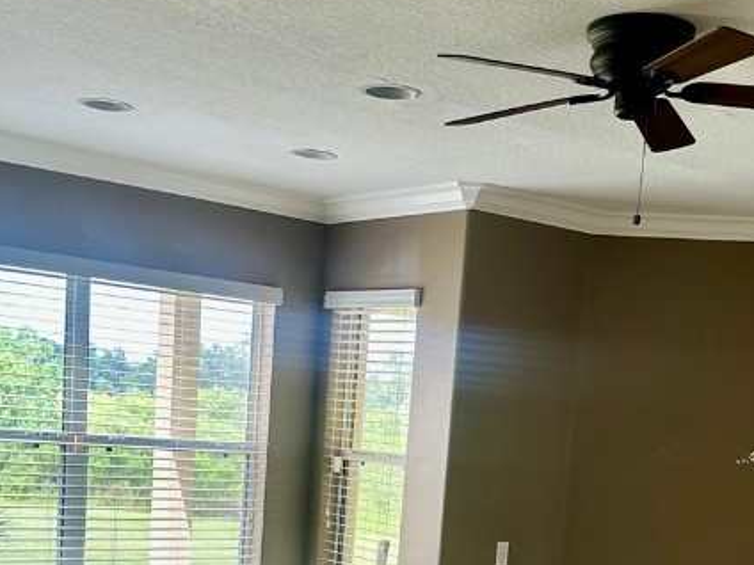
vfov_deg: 23.8
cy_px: 599
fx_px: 1263
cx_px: 395
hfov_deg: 33.2
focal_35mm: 58
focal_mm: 6.86
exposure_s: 1/128
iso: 100
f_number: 1.78
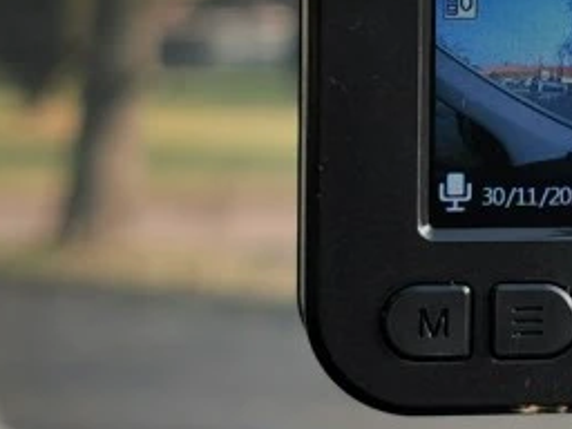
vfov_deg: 10.3
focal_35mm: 144
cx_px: 597
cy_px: 45
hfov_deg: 13.5
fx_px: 2379
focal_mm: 5.56
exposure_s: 1/608
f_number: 1.6
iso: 50
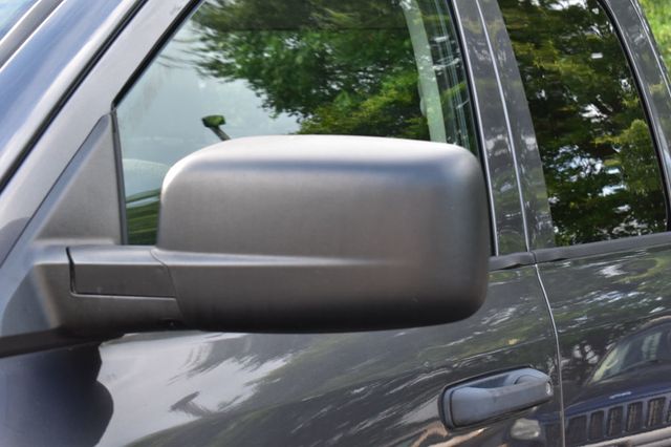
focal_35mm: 78
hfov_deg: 26.0
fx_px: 1453
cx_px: 336
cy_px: 224
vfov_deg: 17.5
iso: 400
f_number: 8
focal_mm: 52
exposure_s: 1/60
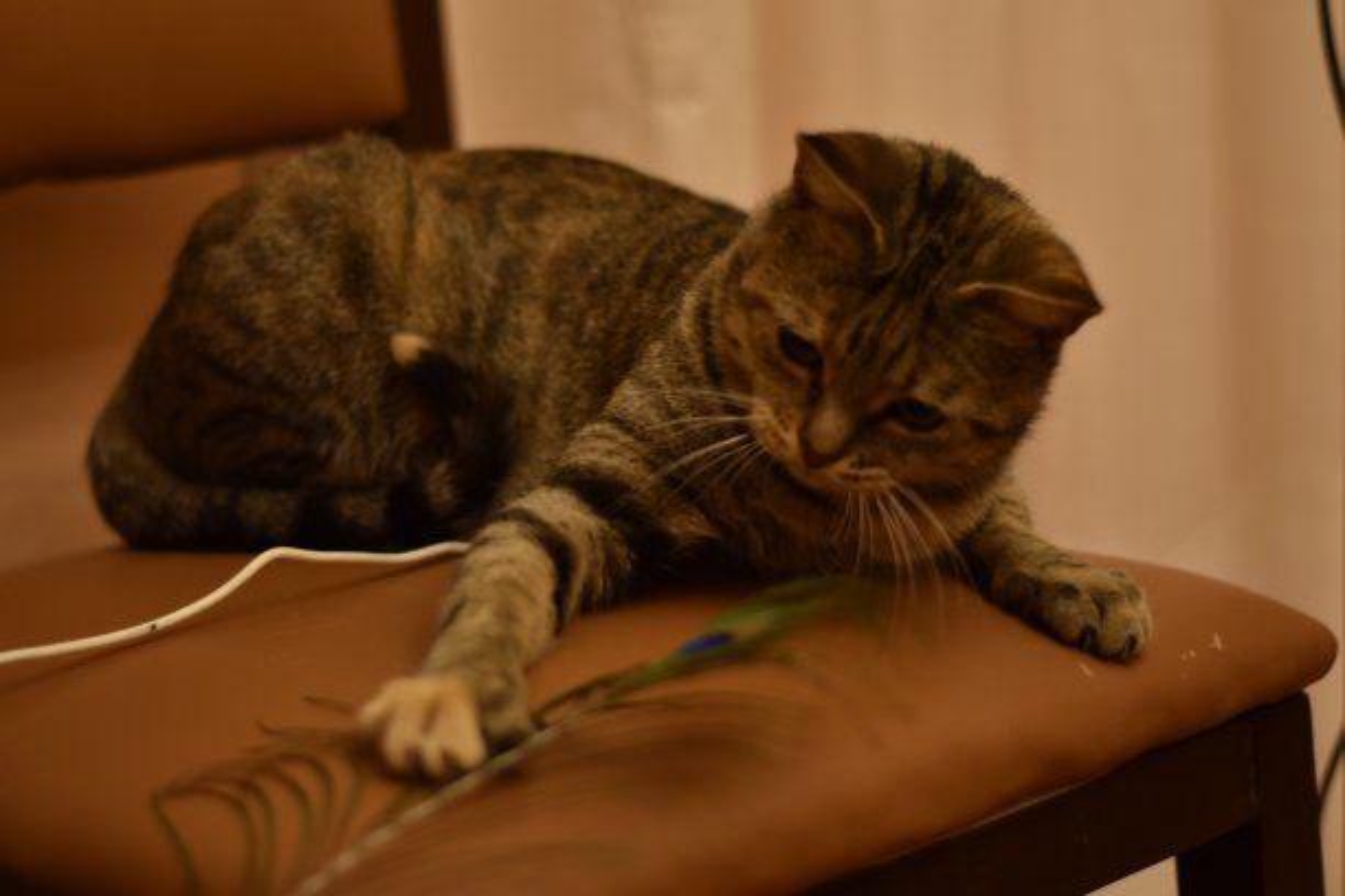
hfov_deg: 27.0
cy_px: 448
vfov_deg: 18.2
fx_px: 2802
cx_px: 672
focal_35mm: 75
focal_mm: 50
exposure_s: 1/80
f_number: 1.8
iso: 560
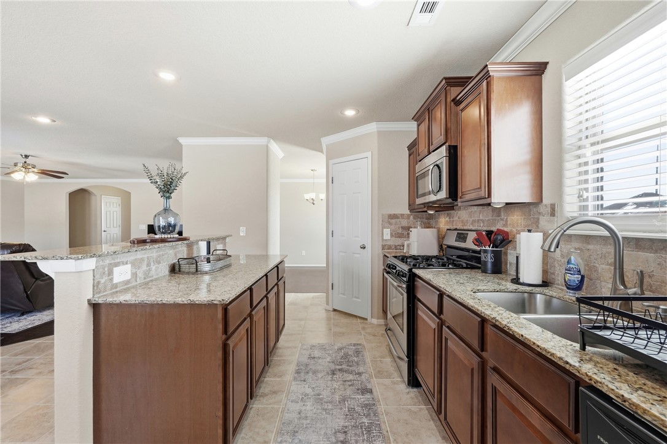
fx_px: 278
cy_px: 222
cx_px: 334
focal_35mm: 15
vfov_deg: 77.3
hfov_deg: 100.4
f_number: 9
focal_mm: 10
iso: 250
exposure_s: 1/400
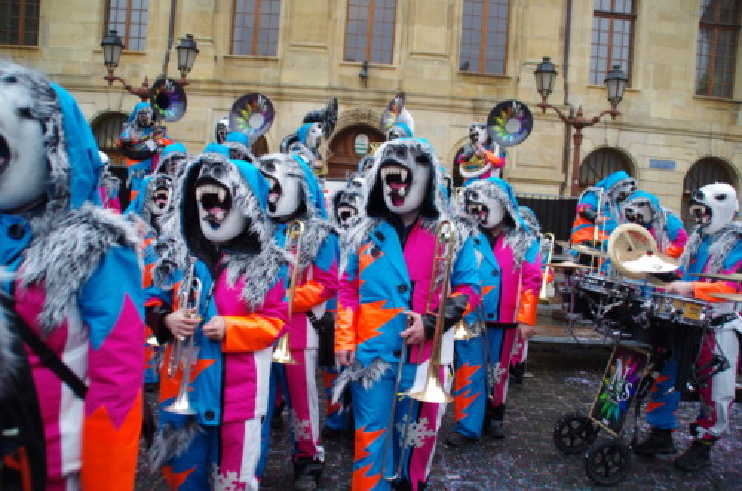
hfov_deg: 67.5
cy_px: 246
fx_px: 555
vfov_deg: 47.7
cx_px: 371
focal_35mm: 27
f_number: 3.5
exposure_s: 1/60
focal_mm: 18
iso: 100
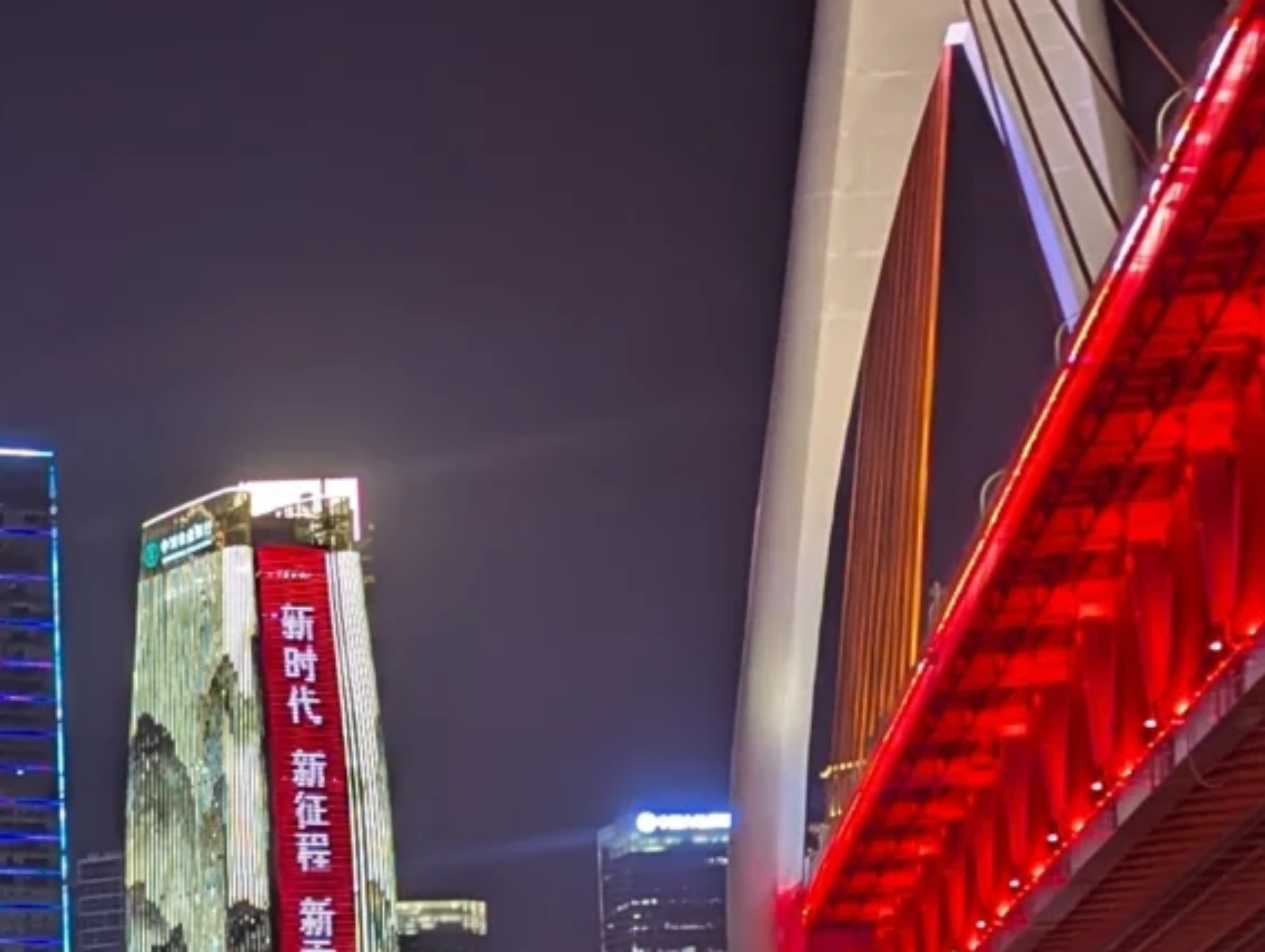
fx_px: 3951
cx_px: -831
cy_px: 1161
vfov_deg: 13.3
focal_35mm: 108
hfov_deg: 16.1
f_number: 1.85
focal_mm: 6.81
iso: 395
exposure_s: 1/50
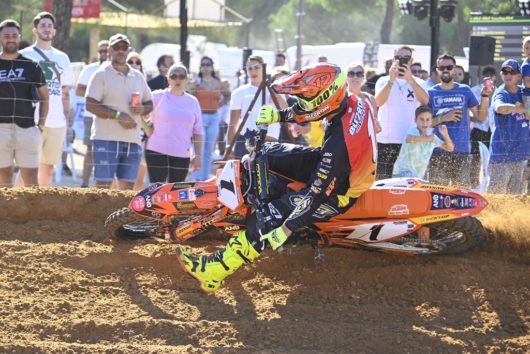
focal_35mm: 158
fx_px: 2327
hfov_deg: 13.0
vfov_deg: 8.7
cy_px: 177
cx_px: 265
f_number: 6
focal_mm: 158
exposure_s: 1/1600
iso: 1800
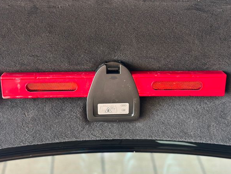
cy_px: 85
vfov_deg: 28.0
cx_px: 115
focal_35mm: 52
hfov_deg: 36.8
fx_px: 347
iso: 320
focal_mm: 6.86
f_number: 1.78
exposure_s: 1/40
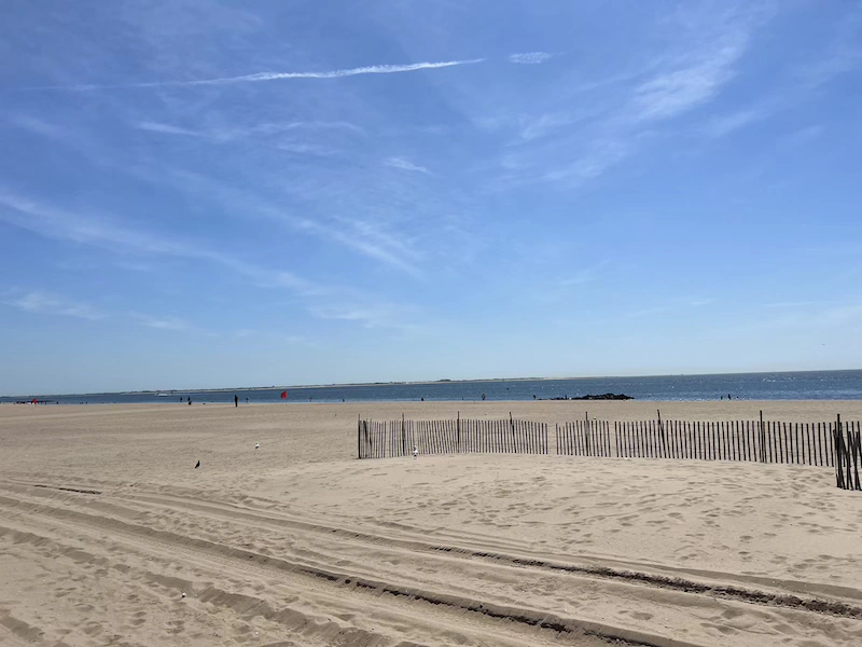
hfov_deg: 67.3
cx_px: 431
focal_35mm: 26
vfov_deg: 53.1
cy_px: 324
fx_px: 647
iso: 50
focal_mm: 5.7
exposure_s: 1/11364
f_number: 1.5
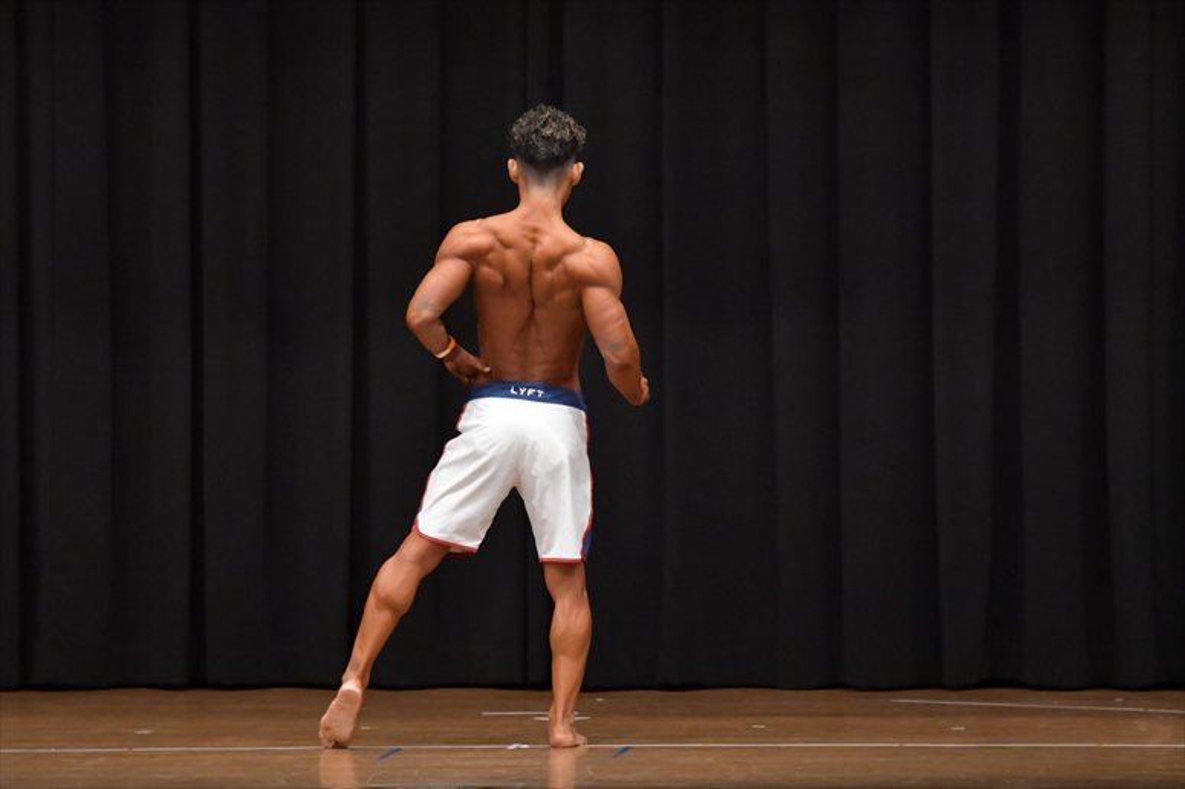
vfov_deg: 5.7
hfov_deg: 8.6
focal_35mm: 240
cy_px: 394
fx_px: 7896
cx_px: 592
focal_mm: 160
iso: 6400
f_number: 5.6
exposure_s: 1/400
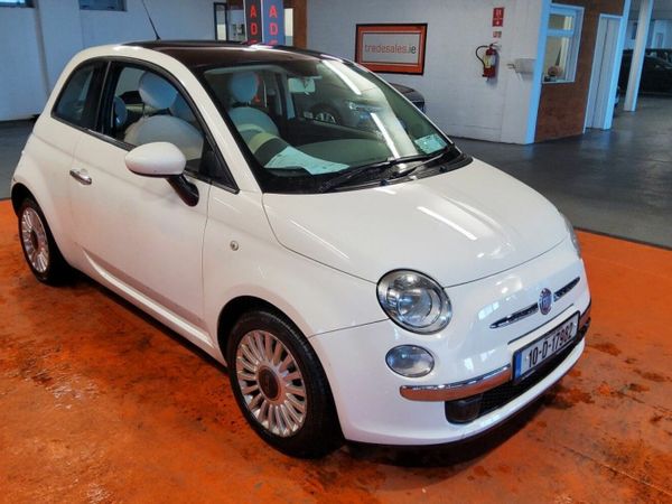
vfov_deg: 53.1
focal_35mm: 26
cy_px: 252
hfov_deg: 67.3
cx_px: 336
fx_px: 505
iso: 200
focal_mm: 3.08
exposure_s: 1/100
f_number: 2
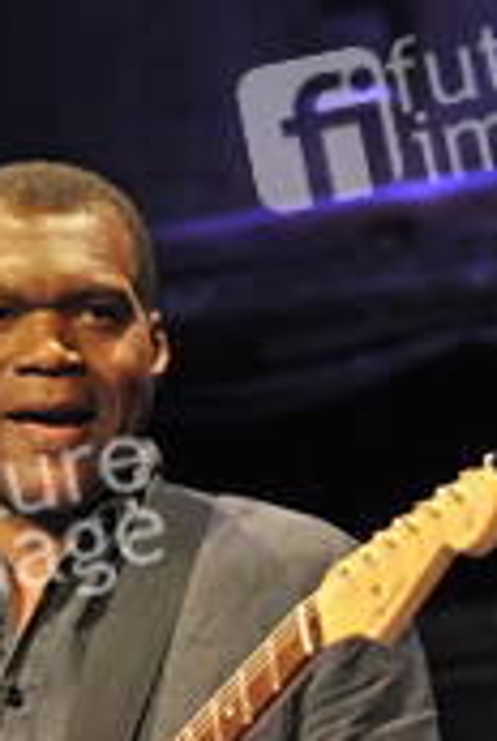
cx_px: 69
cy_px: 754
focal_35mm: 196
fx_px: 4042
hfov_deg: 7.0
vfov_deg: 10.4
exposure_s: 1/200
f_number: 3.5
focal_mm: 85
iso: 1600
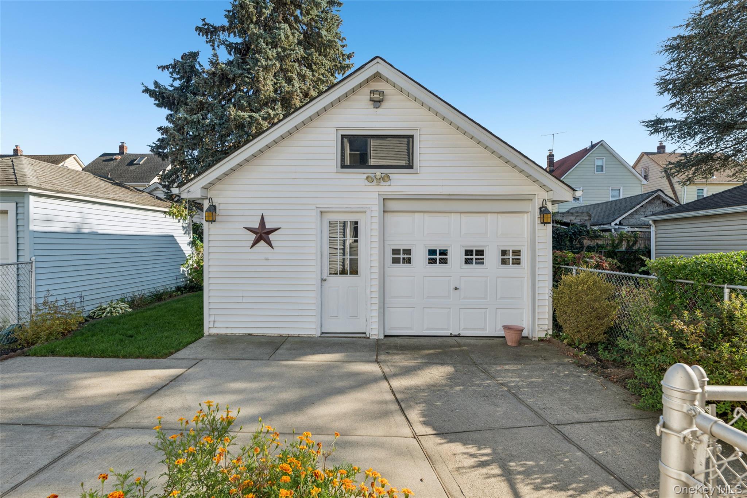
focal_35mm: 18
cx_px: 374
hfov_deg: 90.0
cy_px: 249
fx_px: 373
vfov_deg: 67.4
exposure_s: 1/160
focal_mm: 18
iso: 125
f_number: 8
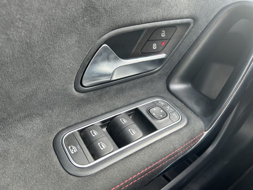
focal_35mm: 26
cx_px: 126
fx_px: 190
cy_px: 95
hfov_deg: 67.3
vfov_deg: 53.1
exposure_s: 1/111
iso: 125
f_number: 1.5
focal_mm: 5.7
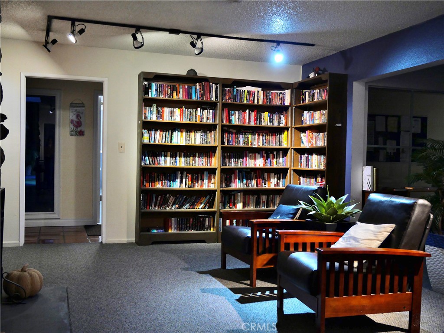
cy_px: 166
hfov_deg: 51.4
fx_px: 462
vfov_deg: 39.7
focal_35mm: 36
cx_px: 222
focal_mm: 18
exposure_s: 1/40
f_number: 3.9
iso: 320
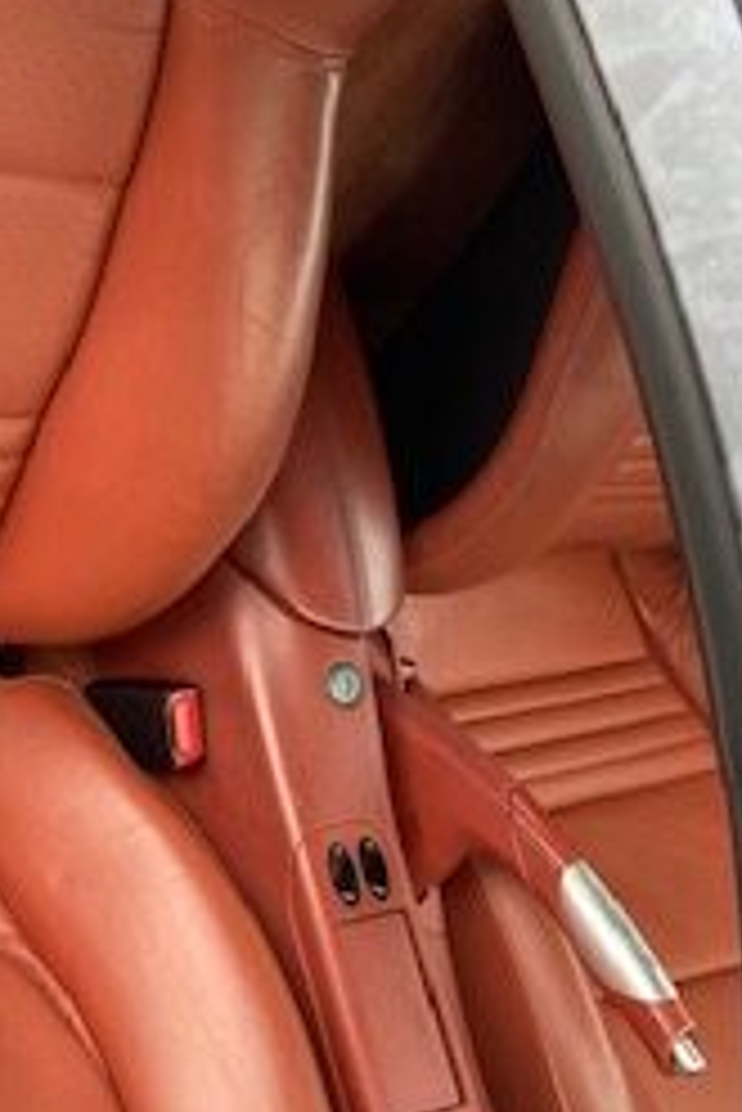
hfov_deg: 18.6
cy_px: 518
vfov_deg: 28.8
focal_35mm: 70
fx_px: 2161
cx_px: -117
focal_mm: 4.25
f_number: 1.8
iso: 64
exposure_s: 1/121
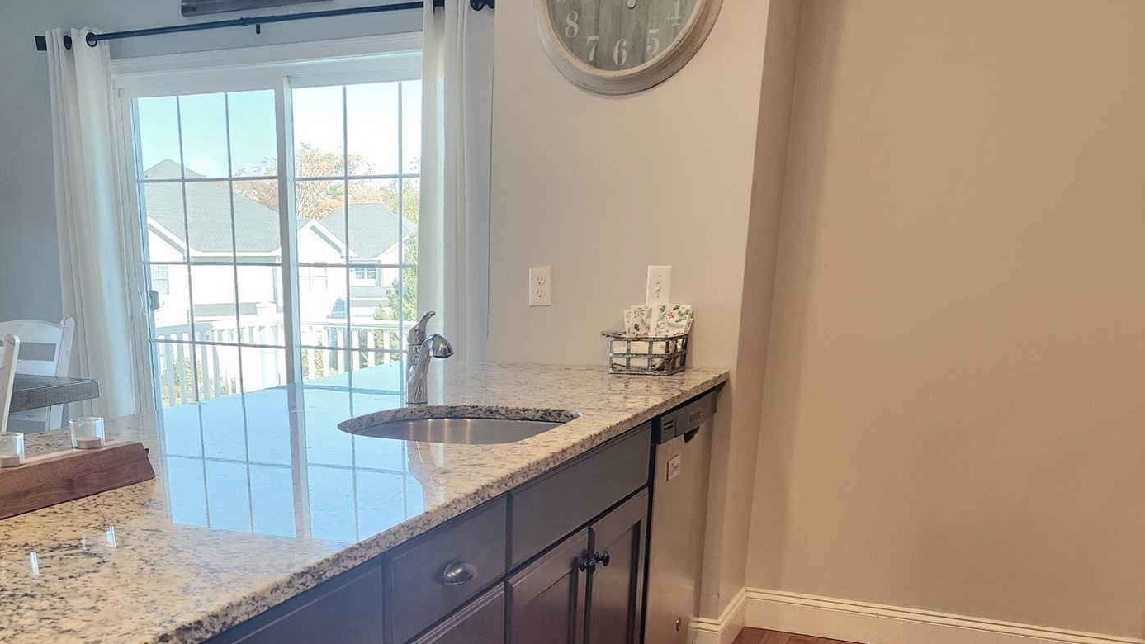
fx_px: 1123
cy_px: 585
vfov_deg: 30.5
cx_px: 388
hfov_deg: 53.0
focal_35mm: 37
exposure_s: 1/120
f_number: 1.8
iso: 100
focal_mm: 6.4
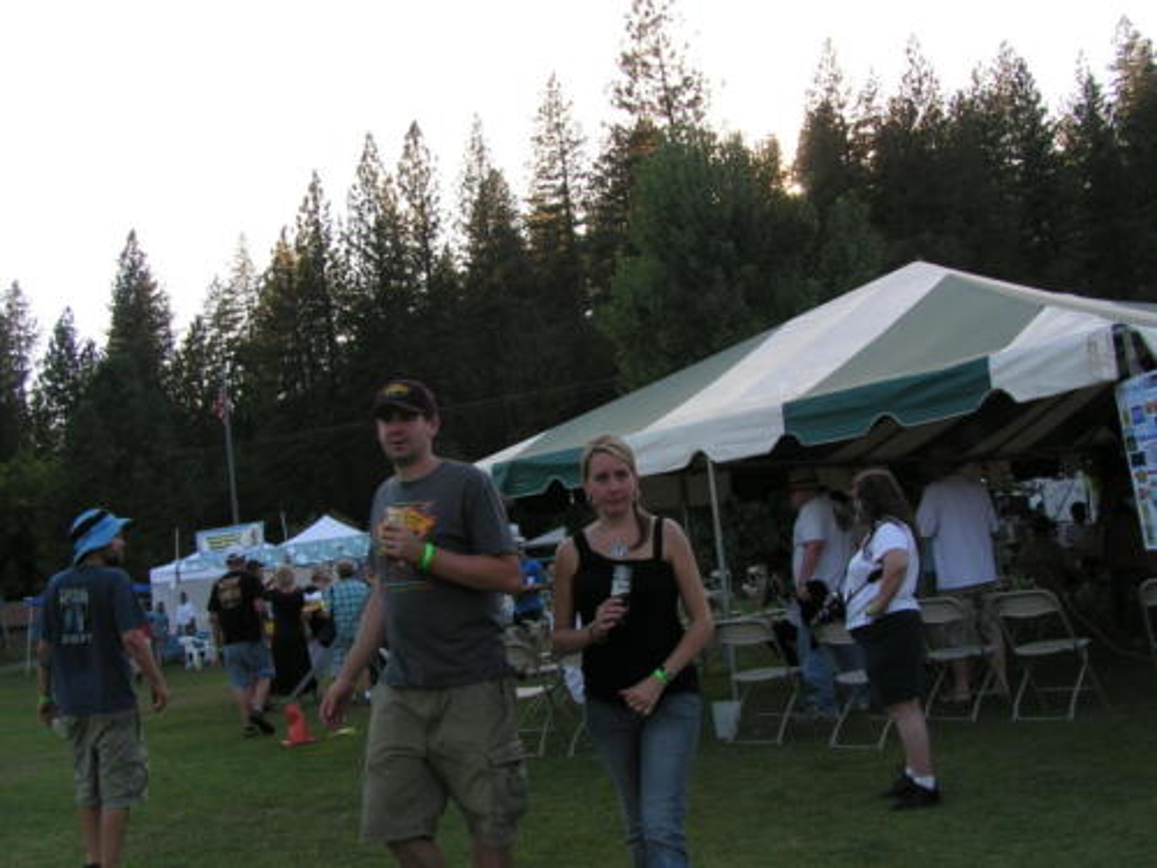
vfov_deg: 37.7
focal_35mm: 38
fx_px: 1270
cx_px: 578
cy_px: 434
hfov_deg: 49.0
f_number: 5.6
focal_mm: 5.8
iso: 50
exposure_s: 1/100
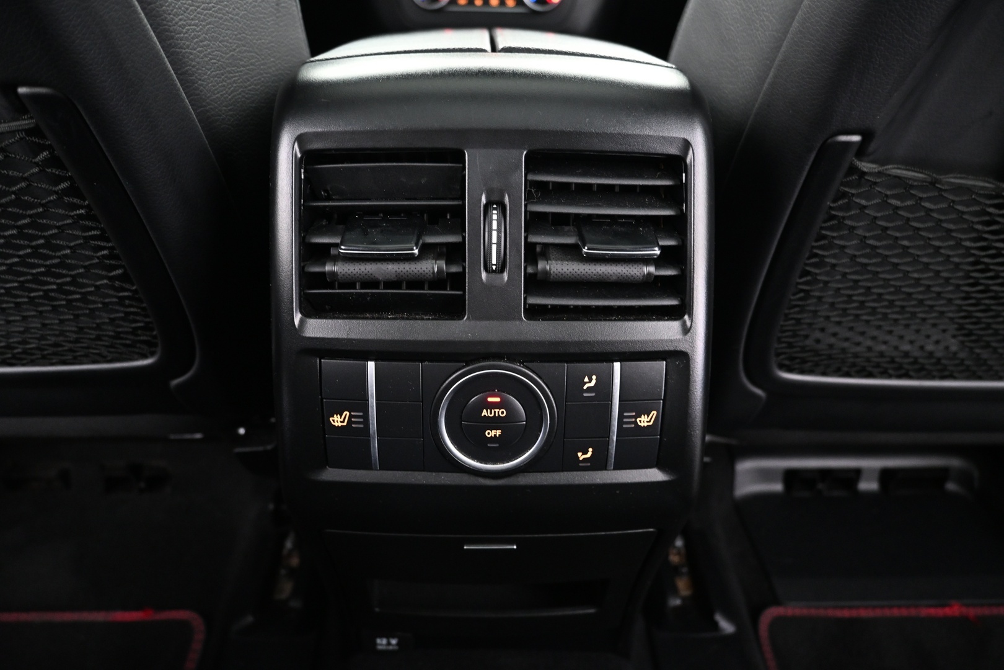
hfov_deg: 73.7
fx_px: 669
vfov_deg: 53.1
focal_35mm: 24
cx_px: 502
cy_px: 335
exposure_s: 1/5
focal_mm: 16
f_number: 3.5
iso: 1600
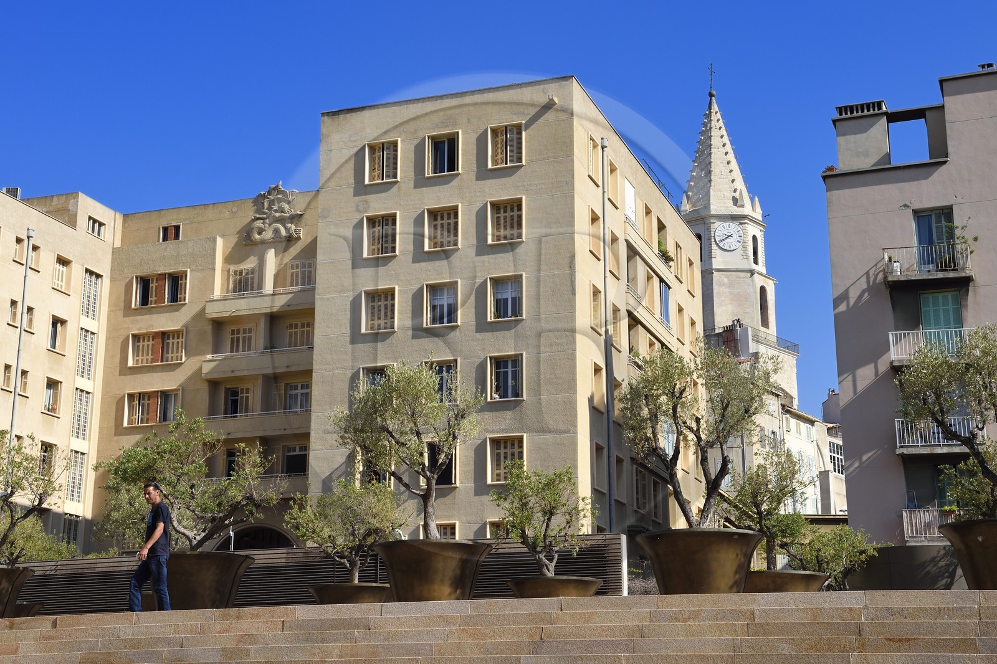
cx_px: 498
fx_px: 1384
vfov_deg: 27.0
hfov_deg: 39.6
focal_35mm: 50
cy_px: 332
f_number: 11
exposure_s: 1/320
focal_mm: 50
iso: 200
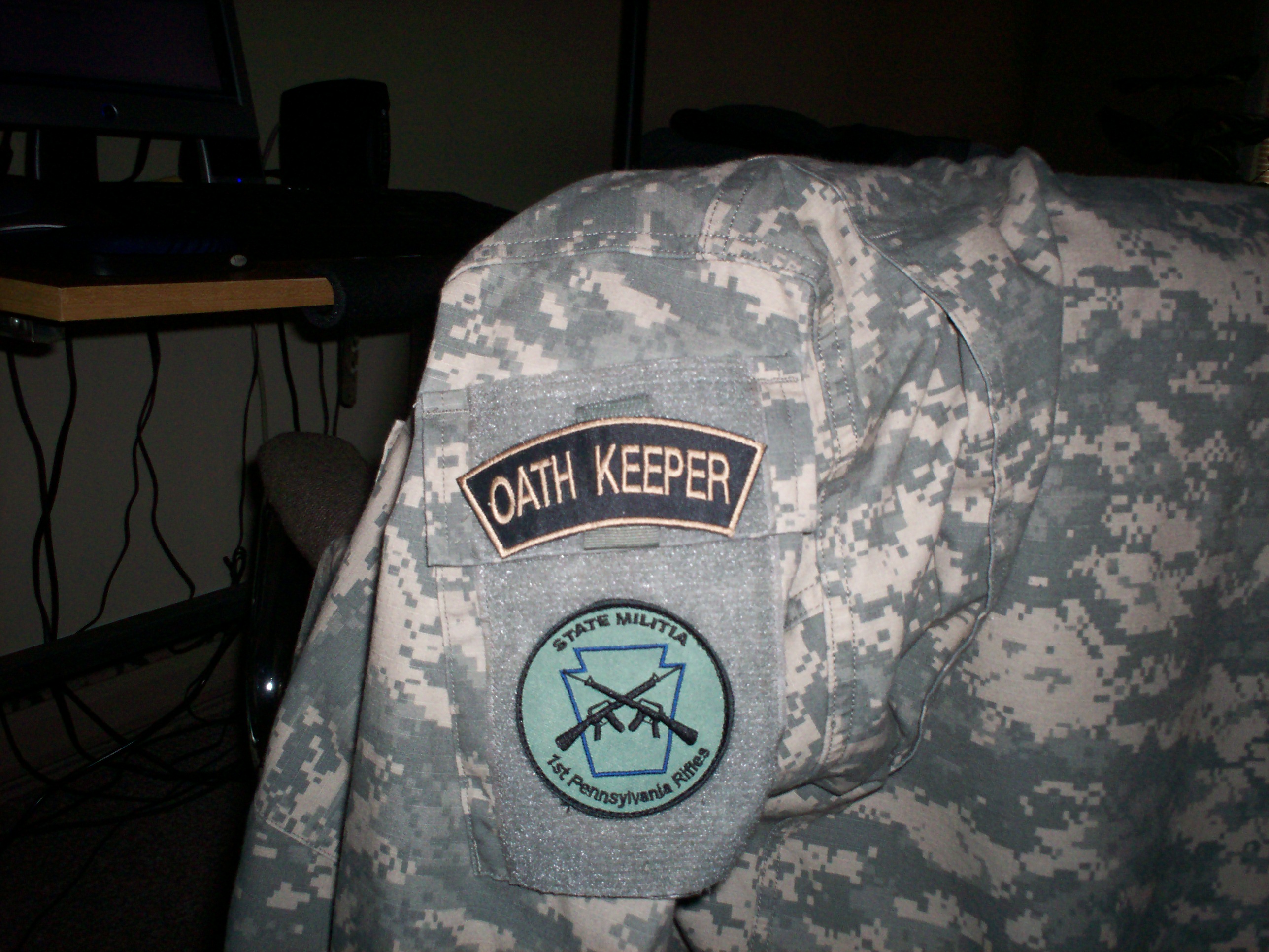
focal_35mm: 36
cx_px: 634
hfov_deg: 51.4
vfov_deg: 39.7
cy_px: 476
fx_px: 1320
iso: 140
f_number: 4.5
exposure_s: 1/60
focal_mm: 6
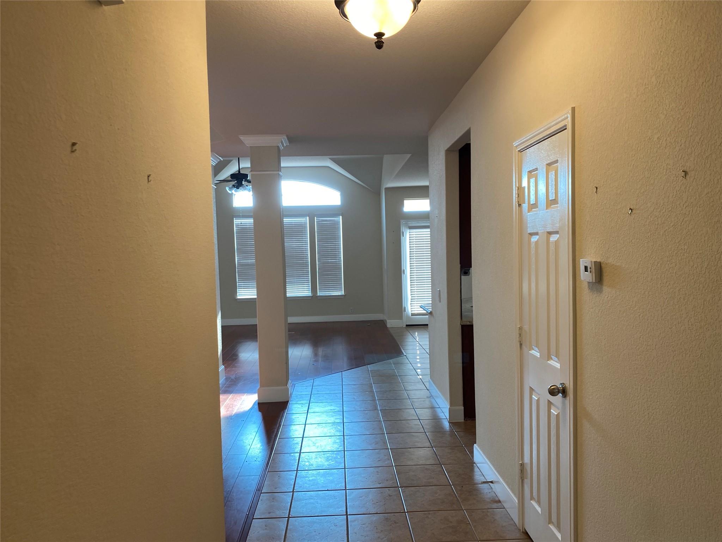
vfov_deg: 53.1
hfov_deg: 67.3
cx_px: 361
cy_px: 271
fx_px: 542
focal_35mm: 26
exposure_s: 1/120
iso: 64
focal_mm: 4.25
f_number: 1.8
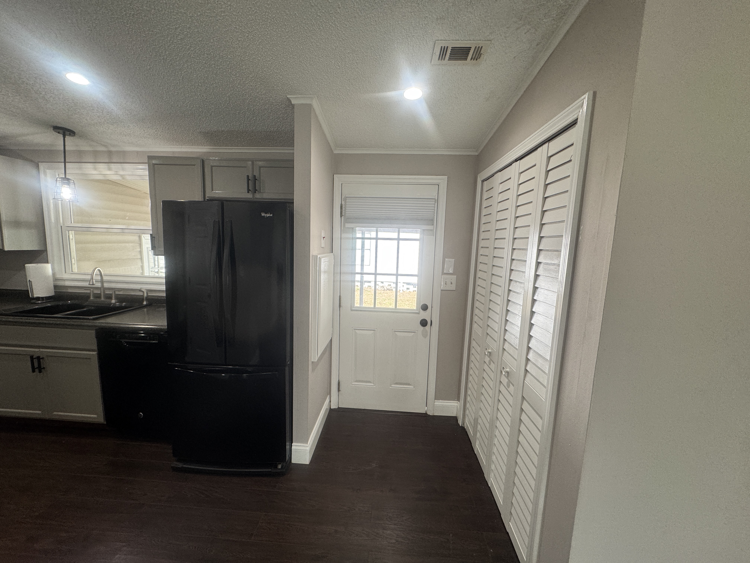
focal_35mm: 14
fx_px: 303
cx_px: 375
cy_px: 282
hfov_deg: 102.1
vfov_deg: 85.7
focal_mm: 2.22
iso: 125
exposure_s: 1/120
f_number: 2.2
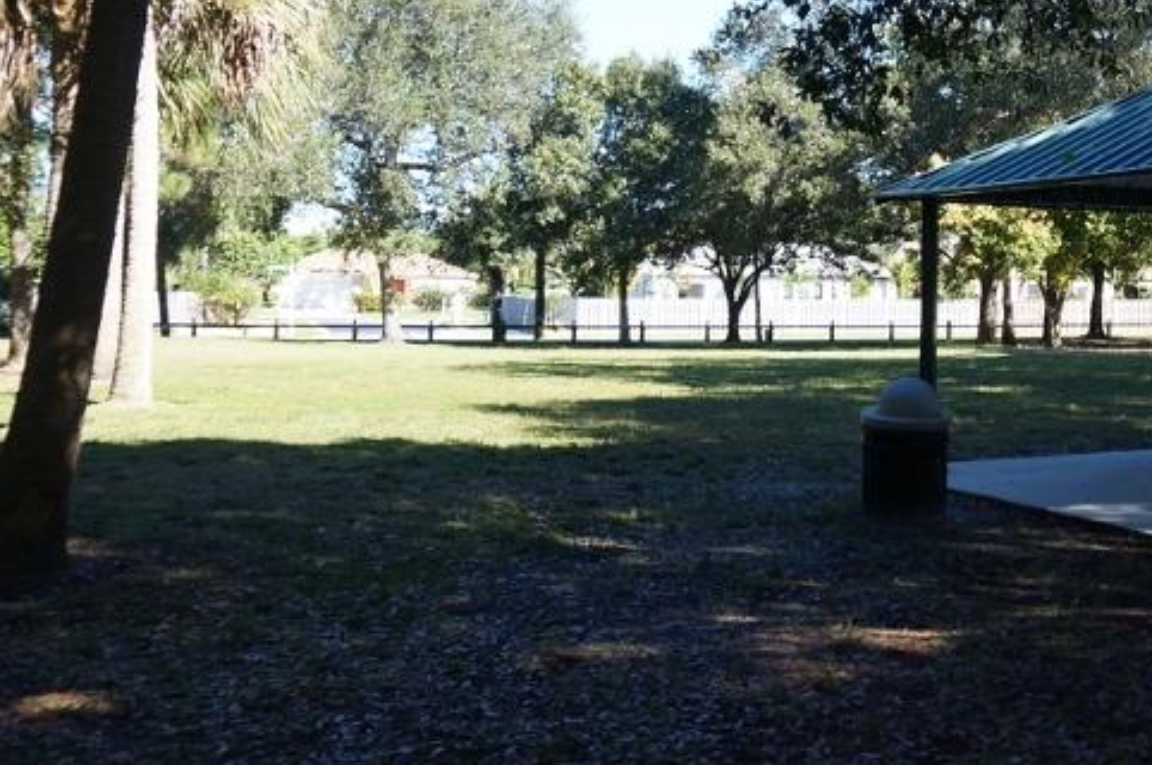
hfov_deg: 35.5
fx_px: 1630
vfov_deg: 26.3
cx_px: 1128
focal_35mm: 51
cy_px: 262
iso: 200
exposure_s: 1/320
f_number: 4.5
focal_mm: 16
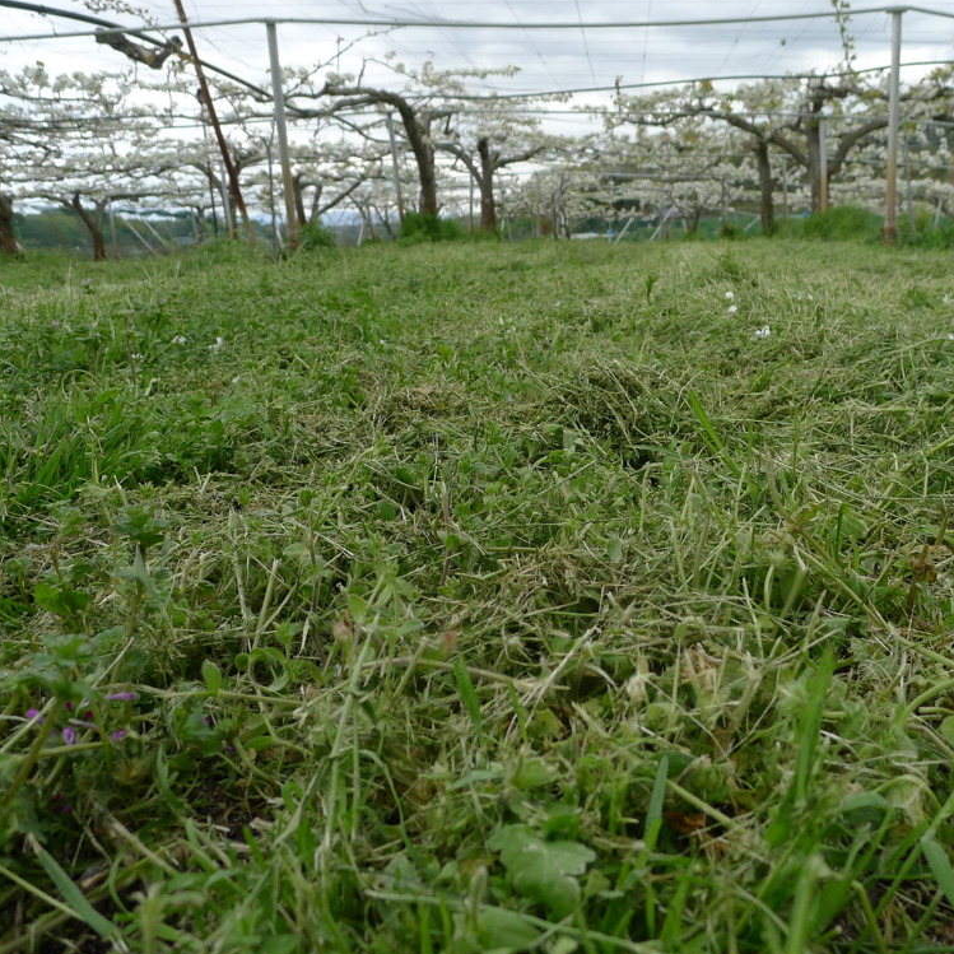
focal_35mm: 29
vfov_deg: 55.6
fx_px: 904
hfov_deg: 54.6
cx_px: 629
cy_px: 473
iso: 80
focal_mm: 5.1
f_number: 2.8
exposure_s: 1/400
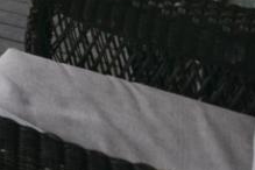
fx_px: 668
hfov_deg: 15.4
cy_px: -224
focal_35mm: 94
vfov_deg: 12.0
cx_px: -309
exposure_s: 1/125
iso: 160
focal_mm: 11.5
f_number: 5.6
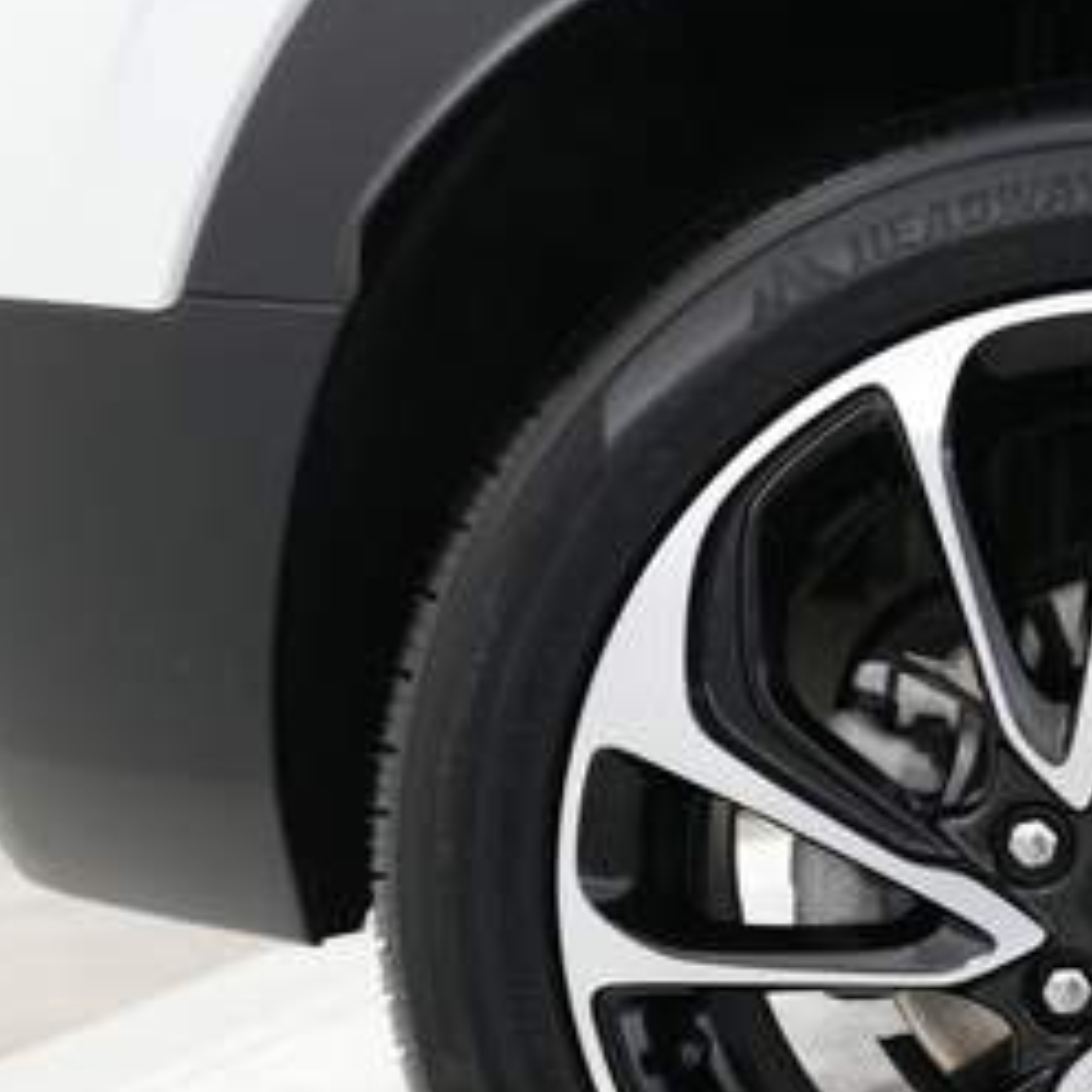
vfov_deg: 29.3
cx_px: 1176
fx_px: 2034
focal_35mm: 57
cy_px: 881
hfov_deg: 27.7
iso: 4000
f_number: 2.8
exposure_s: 1/160
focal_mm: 26
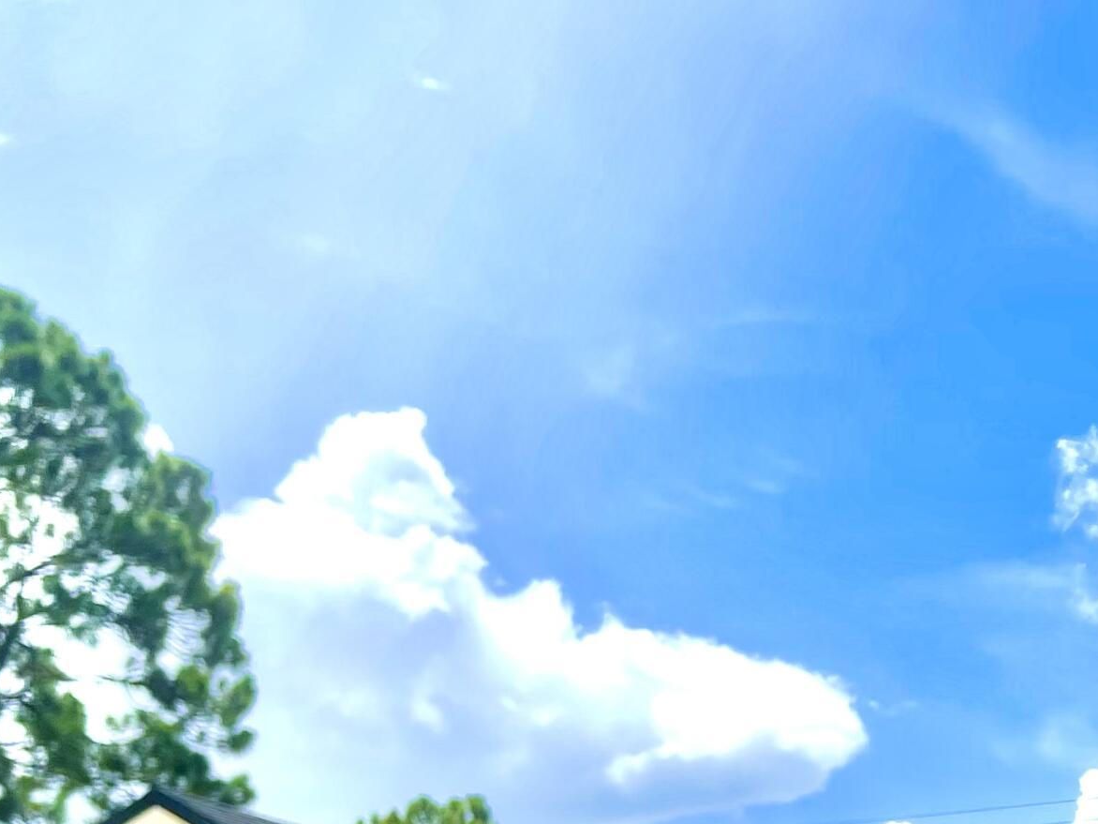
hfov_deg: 28.0
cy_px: 964
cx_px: 1160
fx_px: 2030
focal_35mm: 64
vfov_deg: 21.4
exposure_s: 1/5917
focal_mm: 5.1
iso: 32
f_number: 1.6
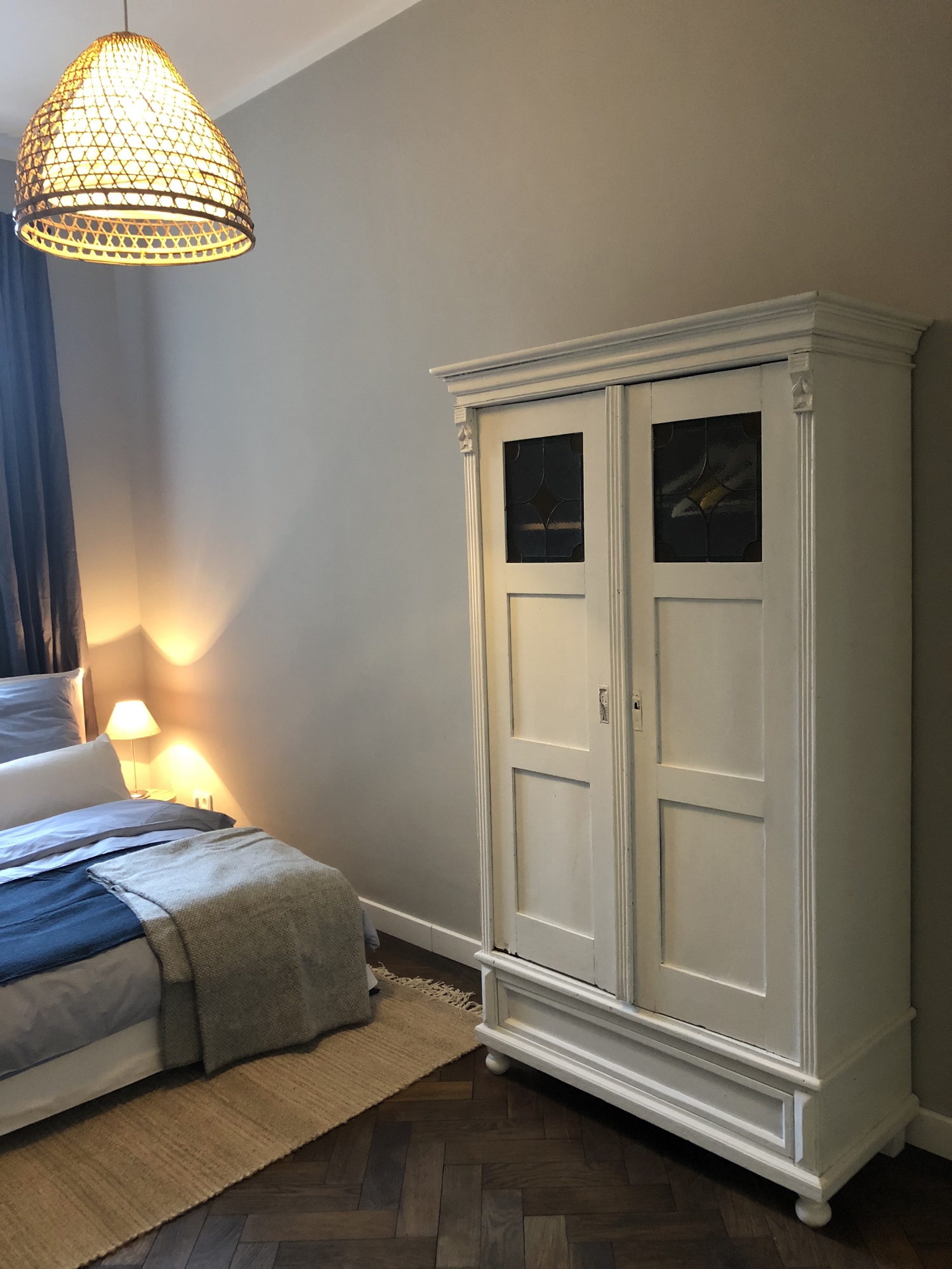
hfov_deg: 49.7
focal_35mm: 28
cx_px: 476
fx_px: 1027
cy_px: 634
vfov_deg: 63.4
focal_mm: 3.99
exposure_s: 1/14
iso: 100
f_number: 1.8
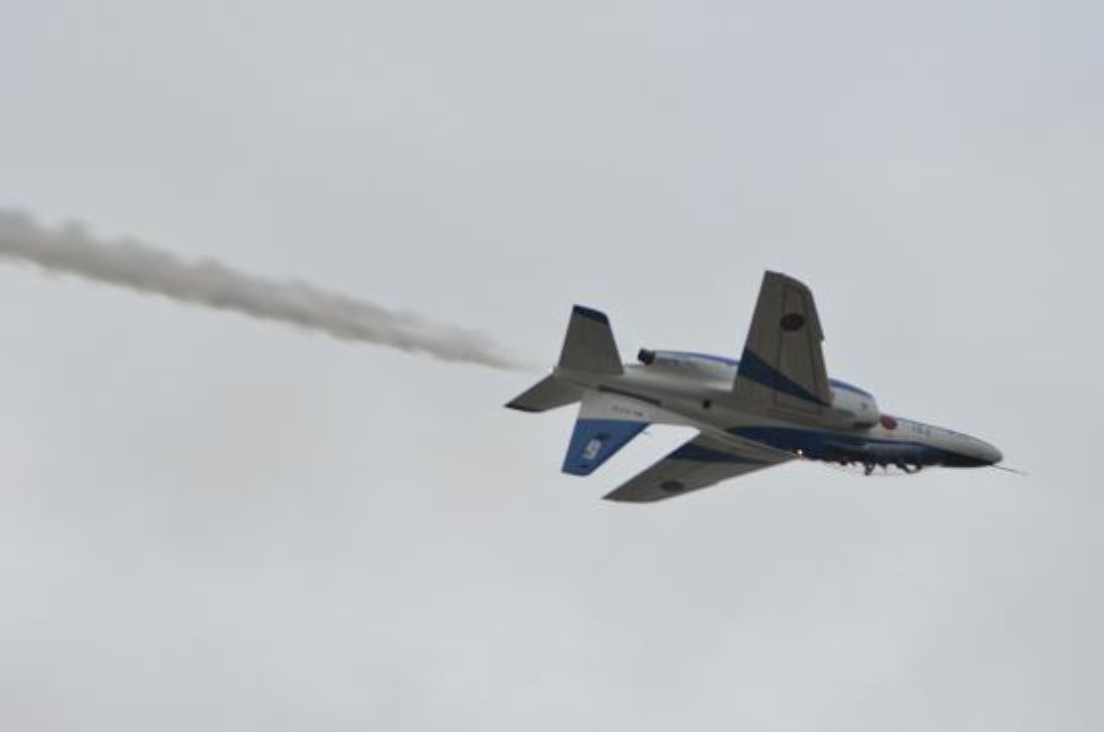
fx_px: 8495
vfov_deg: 4.9
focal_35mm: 278
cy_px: 366
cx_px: 552
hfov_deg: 7.4
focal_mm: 185
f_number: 9
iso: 400
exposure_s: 1/400
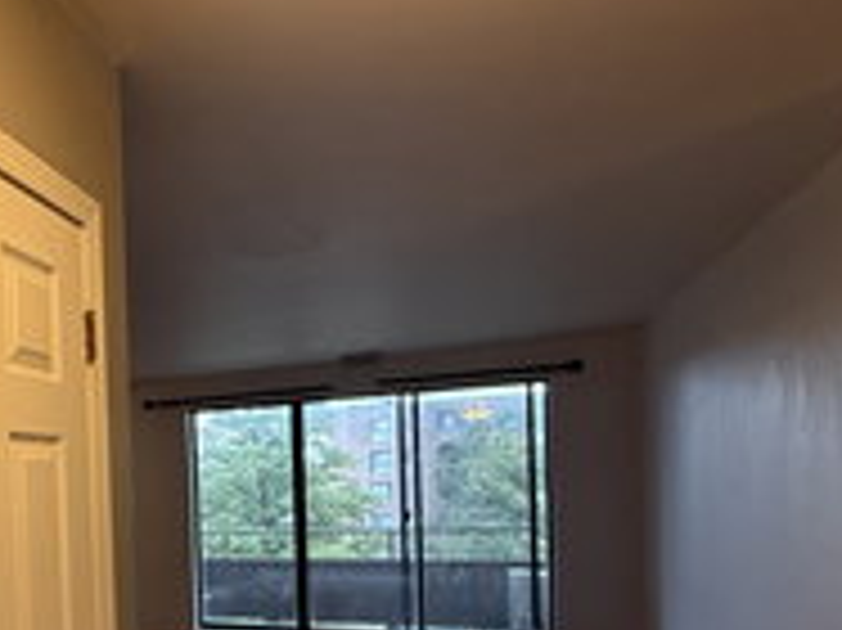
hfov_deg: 49.4
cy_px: 504
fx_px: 778
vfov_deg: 42.2
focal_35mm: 32
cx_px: 56
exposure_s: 1/60
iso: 250
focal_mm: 2.22
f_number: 2.2
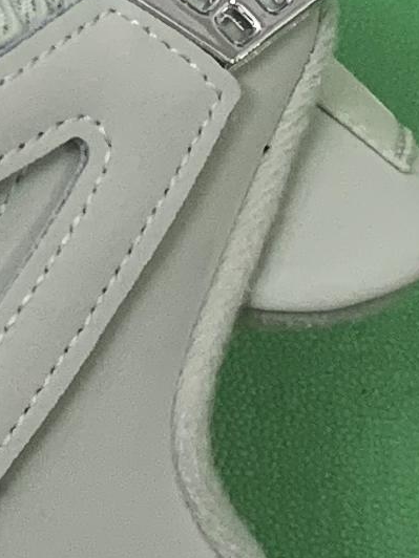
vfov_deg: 9.9
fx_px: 3179
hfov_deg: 6.9
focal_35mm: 197
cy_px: -154
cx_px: -777
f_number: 1.8
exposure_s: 1/60
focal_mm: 4.25
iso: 100
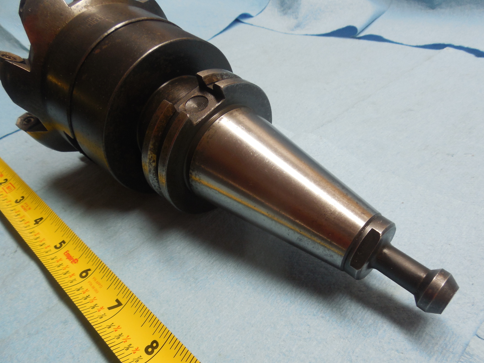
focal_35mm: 28
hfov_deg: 63.4
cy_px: 195
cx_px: 252
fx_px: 391
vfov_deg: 49.7
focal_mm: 4.5
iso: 160
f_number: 3.3
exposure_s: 1/30
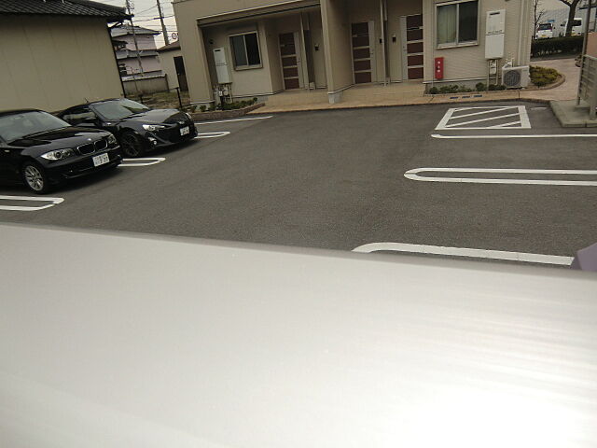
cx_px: 298
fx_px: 414
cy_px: 224
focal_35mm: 24
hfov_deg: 71.6
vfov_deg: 56.8
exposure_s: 1/160
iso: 64
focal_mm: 4.3
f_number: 3.2
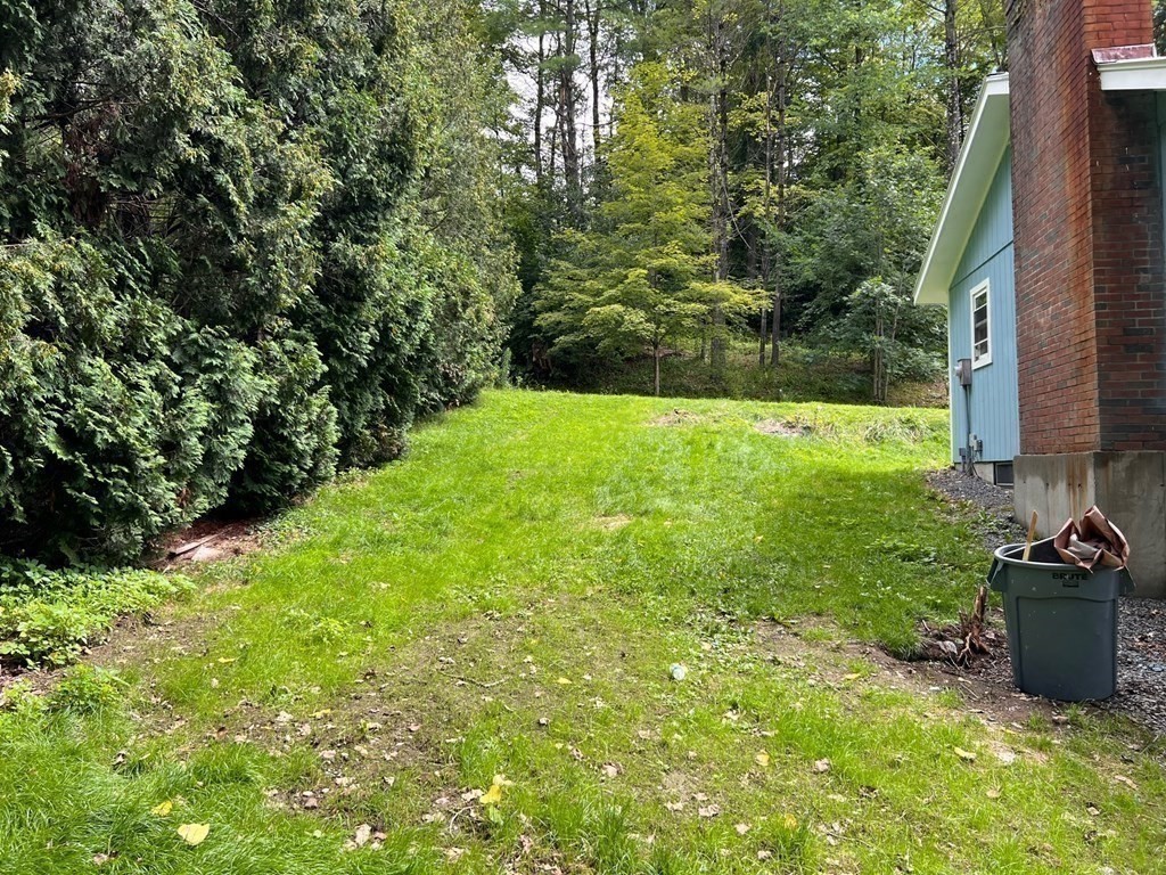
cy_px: 438
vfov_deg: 53.1
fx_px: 876
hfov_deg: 67.3
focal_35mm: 26
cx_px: 583
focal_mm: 5.7
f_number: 1.5
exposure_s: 1/718
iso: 50
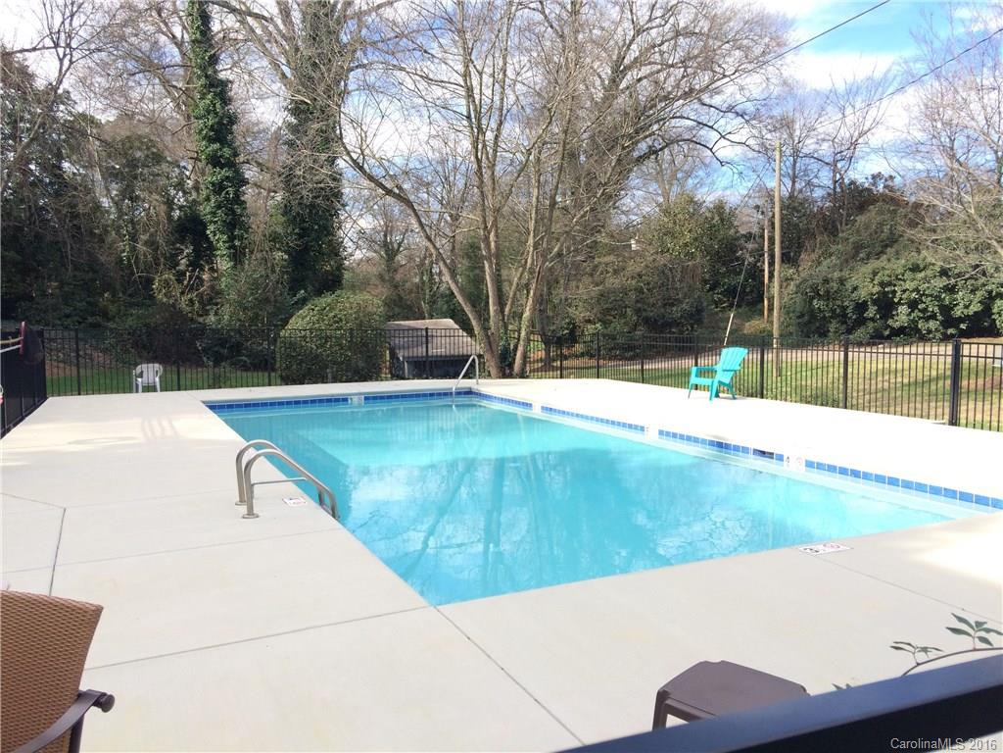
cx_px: 502
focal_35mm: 29
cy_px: 376
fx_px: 840
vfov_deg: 48.2
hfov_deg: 61.7
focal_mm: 4.15
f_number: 2.2
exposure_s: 1/547
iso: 32
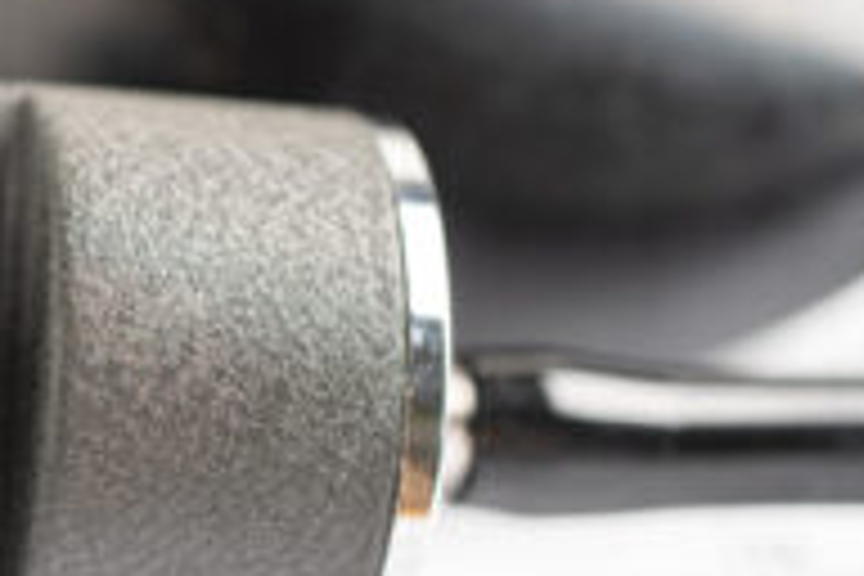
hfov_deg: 15.9
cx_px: -76
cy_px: 328
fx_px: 3000
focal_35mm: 125
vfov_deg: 11.0
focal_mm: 50
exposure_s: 1/80
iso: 100
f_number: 3.5
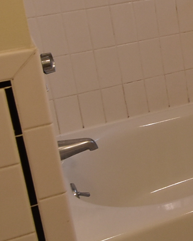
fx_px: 582
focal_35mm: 81
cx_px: 427
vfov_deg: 22.7
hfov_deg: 14.4
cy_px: 16
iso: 500
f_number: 4
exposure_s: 1/60
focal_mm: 11
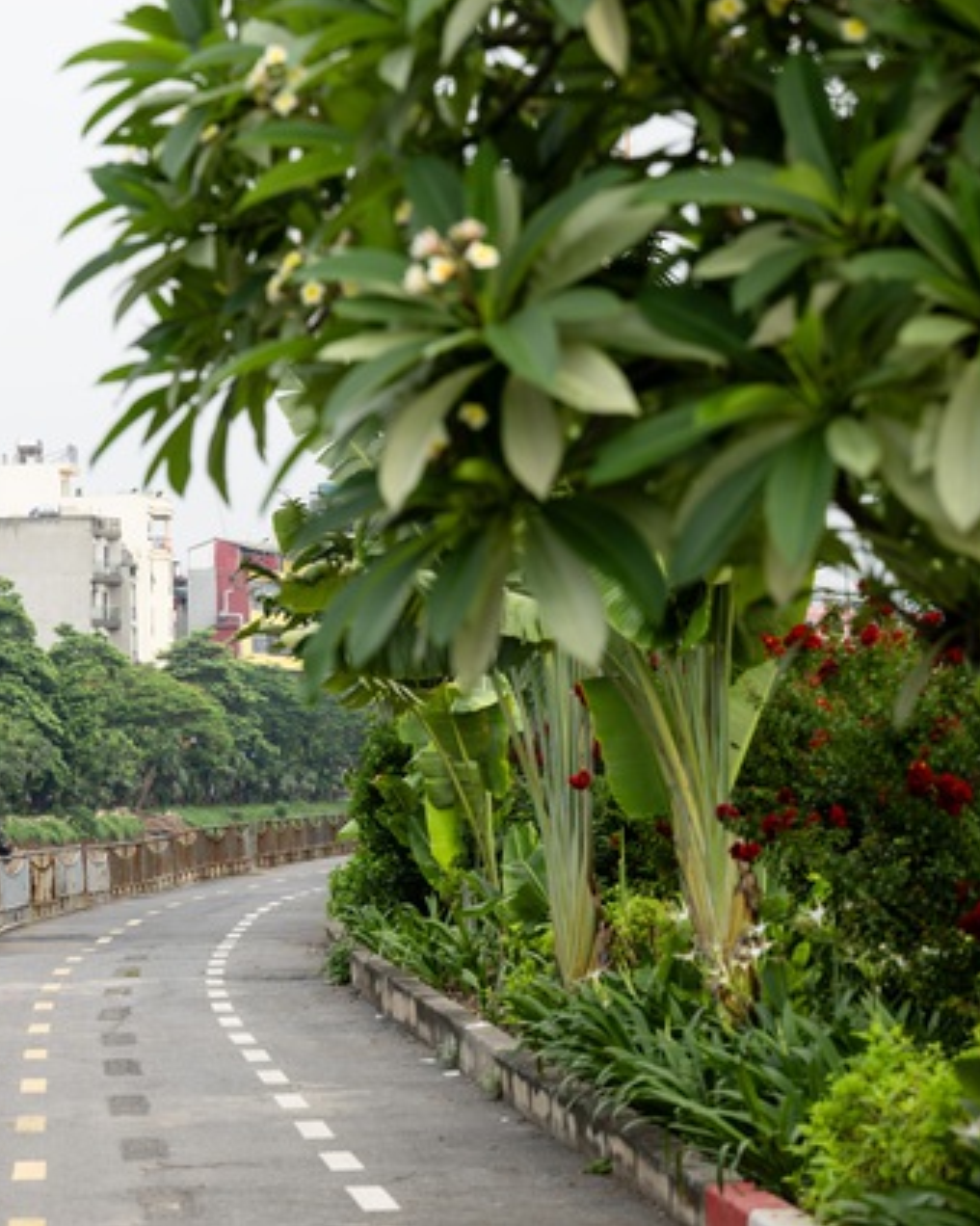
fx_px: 4316
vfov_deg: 16.2
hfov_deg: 12.8
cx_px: 93
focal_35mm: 119
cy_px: 612
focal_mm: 84
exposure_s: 1/640
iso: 250
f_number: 4
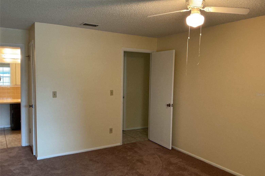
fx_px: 228
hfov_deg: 60.3
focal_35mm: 31
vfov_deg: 42.3
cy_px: 94
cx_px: 136
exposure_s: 1/40
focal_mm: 3
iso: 250
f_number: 1.8
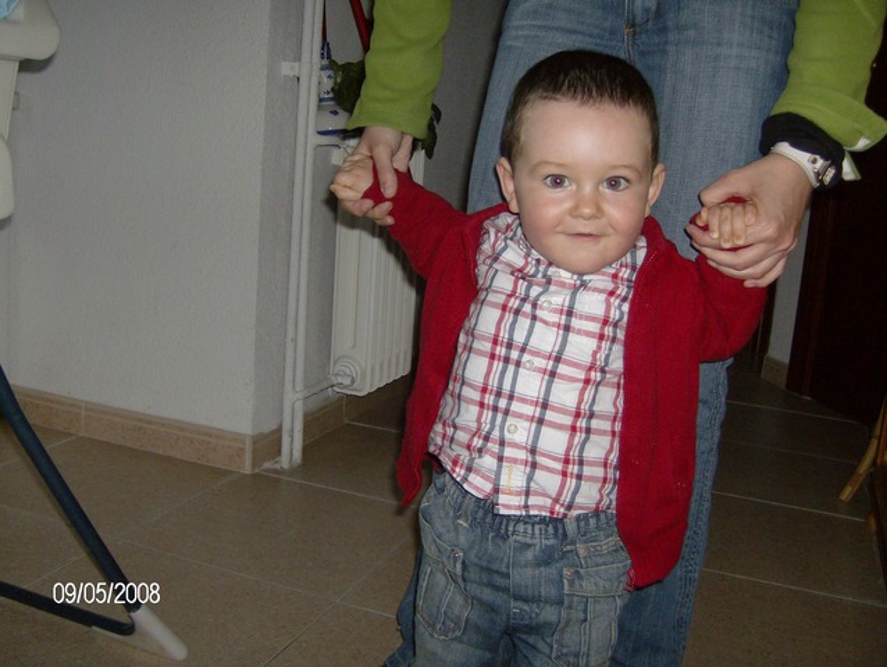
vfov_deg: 39.7
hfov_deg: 51.3
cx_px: 444
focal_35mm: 36
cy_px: 334
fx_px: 924
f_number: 2.8
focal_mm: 6
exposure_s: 1/60
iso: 200
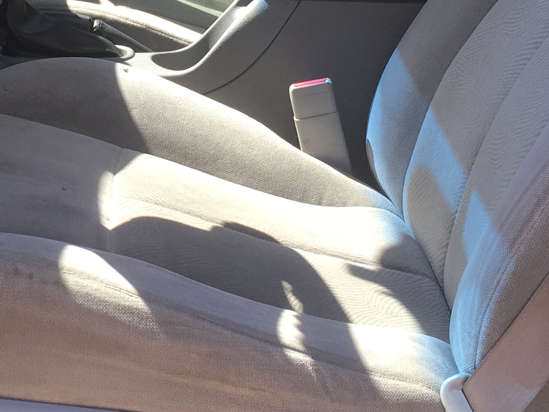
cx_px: 93
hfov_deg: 22.9
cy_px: 60
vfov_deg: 17.4
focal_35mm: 84
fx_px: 1332
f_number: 2.2
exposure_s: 1/218
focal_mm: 4.15
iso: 25
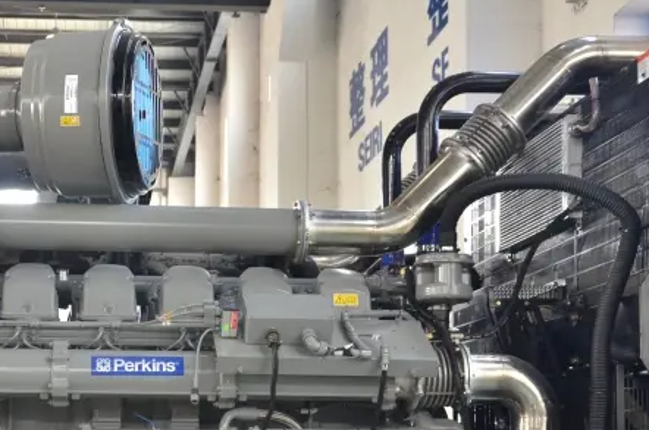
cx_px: 160
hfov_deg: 29.3
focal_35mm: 68
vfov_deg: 19.6
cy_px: 376
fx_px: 1222
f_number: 4
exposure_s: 1/40
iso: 800
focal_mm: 25
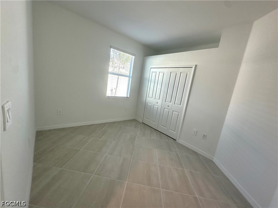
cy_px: 104
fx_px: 112
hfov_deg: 102.1
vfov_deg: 85.7
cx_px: 139
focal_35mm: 14
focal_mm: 2.22
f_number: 2.2
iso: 125
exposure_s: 1/120
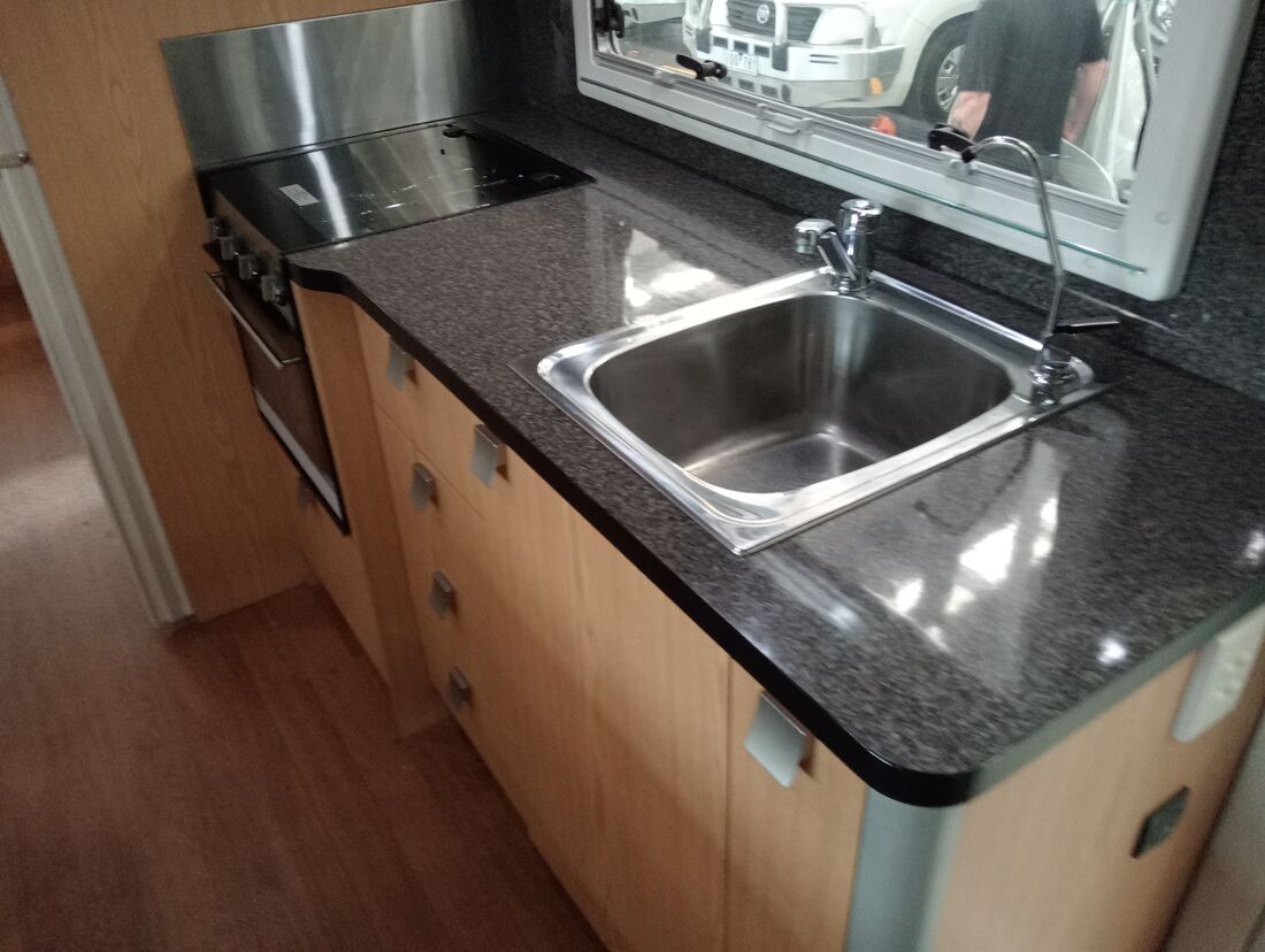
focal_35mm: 28
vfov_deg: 49.8
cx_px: 632
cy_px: 476
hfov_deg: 63.4
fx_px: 1025
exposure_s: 1/25
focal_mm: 3.98
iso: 1252
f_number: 1.8
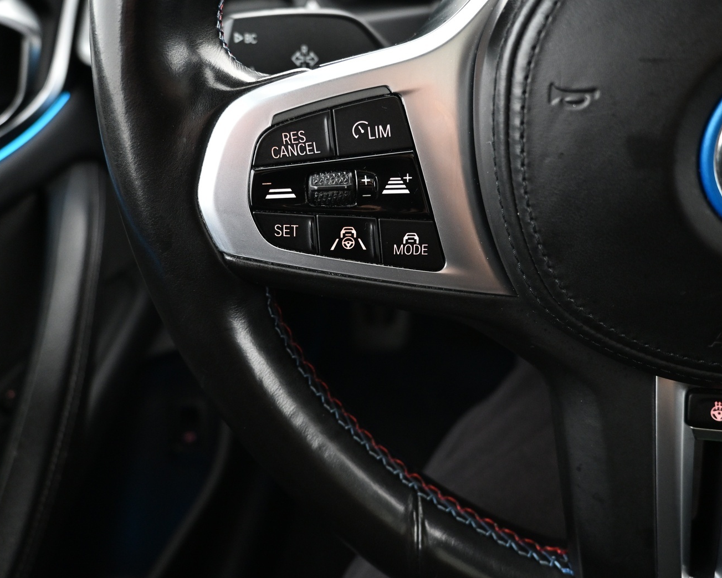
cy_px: 282
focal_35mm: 28
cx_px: 372
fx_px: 598
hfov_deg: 62.2
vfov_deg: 51.5
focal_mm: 16
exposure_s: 1/8
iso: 1600
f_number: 3.5
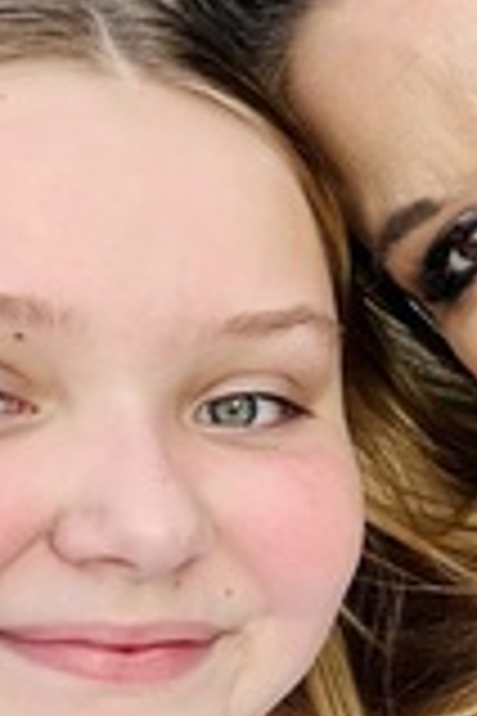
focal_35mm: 98
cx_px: 623
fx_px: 1948
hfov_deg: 13.5
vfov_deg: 20.7
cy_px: 536
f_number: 1.9
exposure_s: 1/147
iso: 20
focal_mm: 2.69
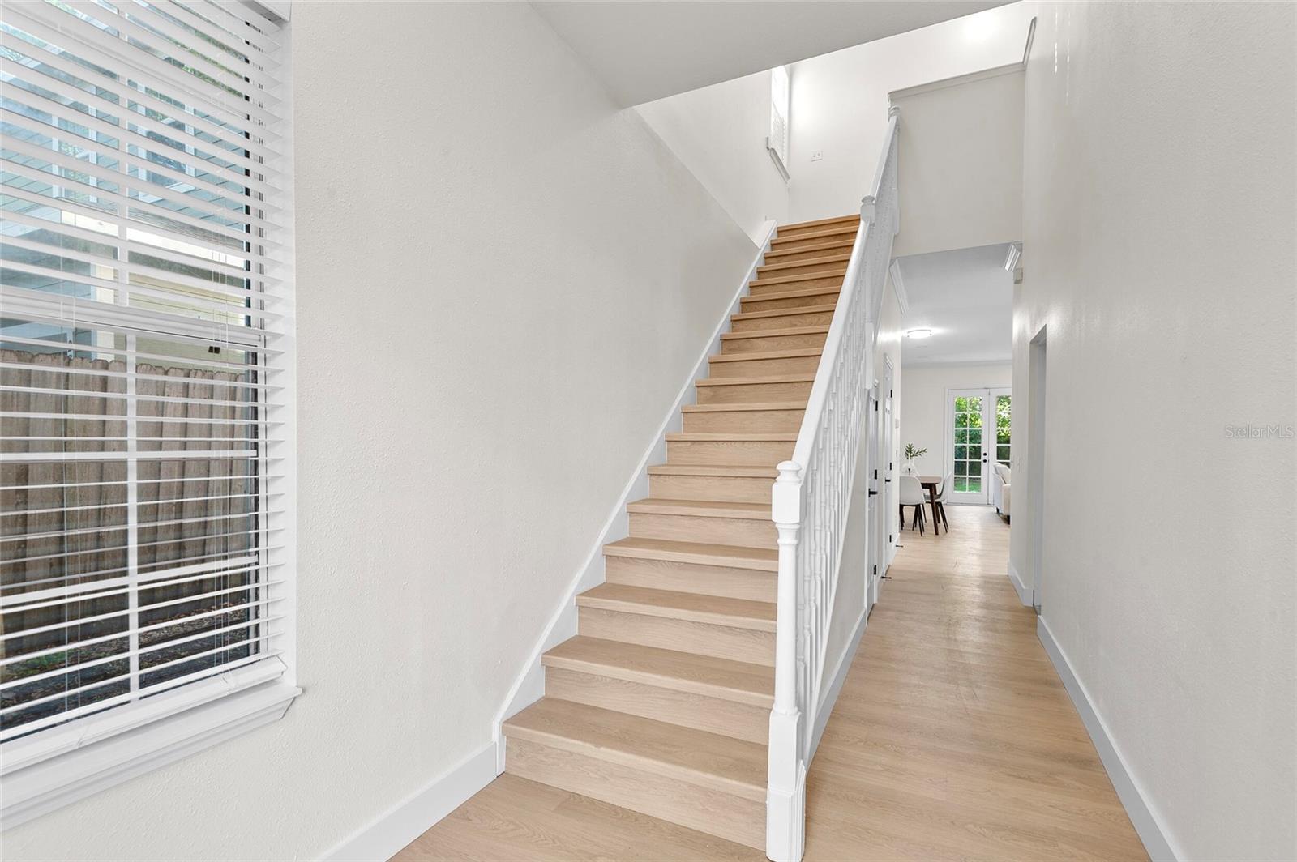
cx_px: 648
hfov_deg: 96.8
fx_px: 576
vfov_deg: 73.6
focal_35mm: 16
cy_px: 431
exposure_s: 1/3
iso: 100
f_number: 10
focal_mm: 16
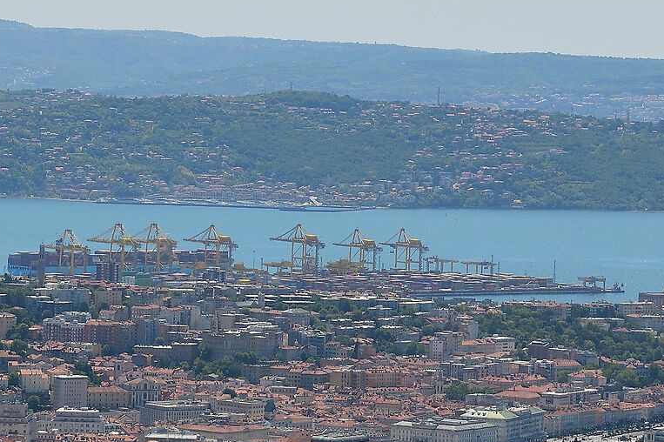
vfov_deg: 5.8
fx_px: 4351
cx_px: 292
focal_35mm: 236
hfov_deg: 8.7
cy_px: 227
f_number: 8
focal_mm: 50
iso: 100
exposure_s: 1/800
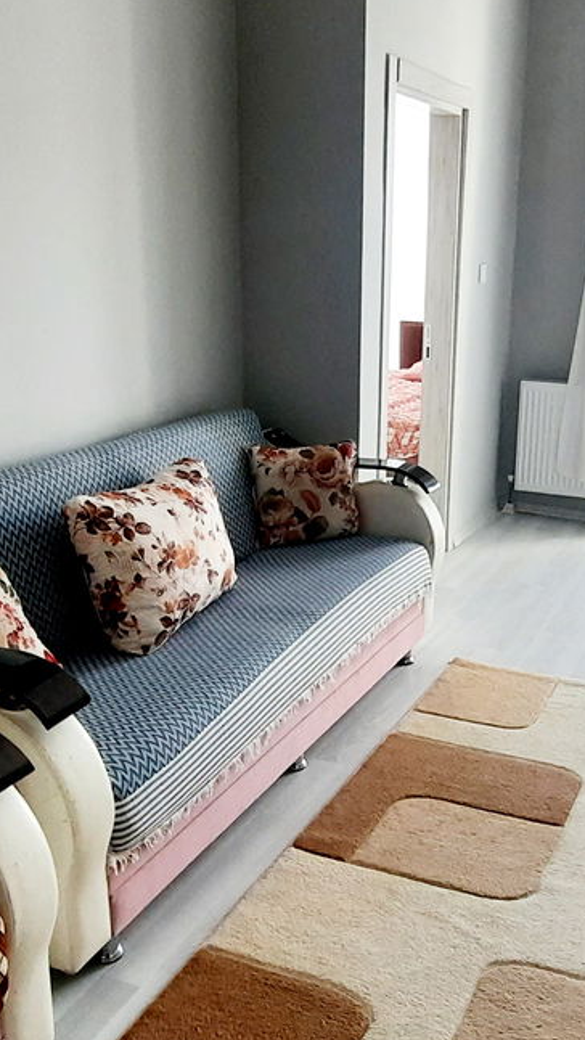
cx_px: 373
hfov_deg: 33.5
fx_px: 965
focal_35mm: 35
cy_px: 595
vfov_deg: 56.4
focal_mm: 1.74
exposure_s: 1/50
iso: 64
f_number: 2.2
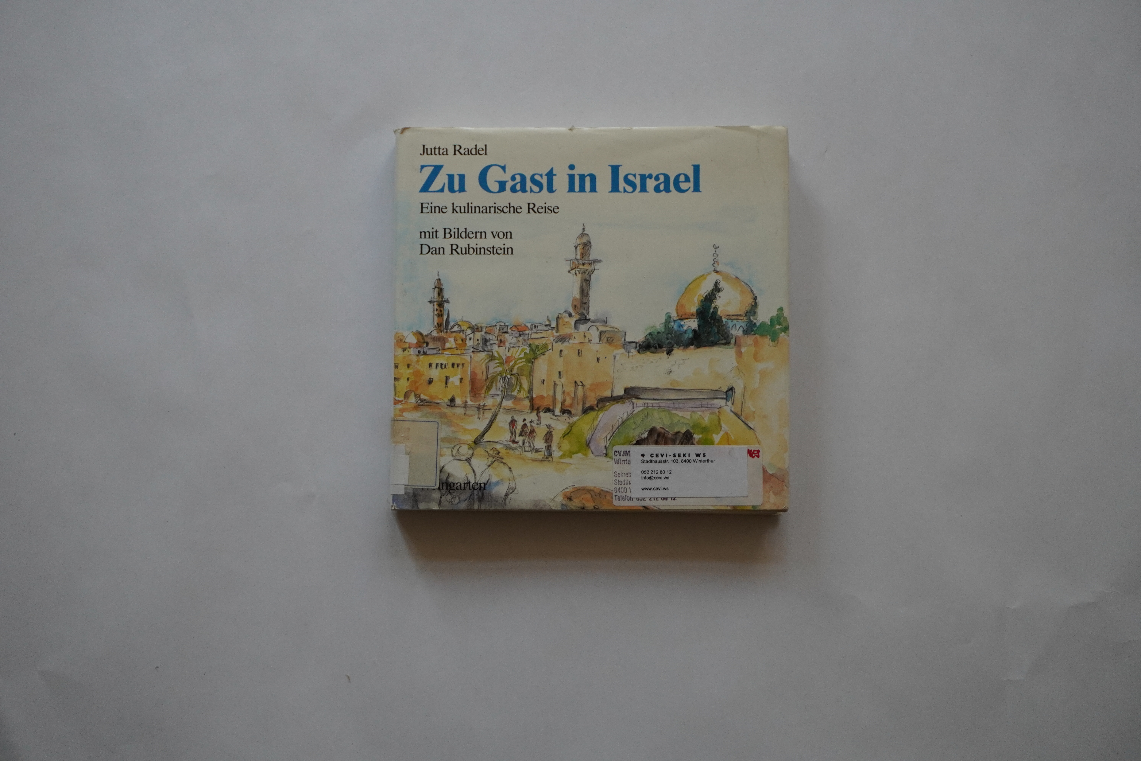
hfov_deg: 37.9
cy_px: 380
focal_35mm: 52
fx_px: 1664
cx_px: 570
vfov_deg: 25.8
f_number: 5.6
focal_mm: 35
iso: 640
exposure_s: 1/160
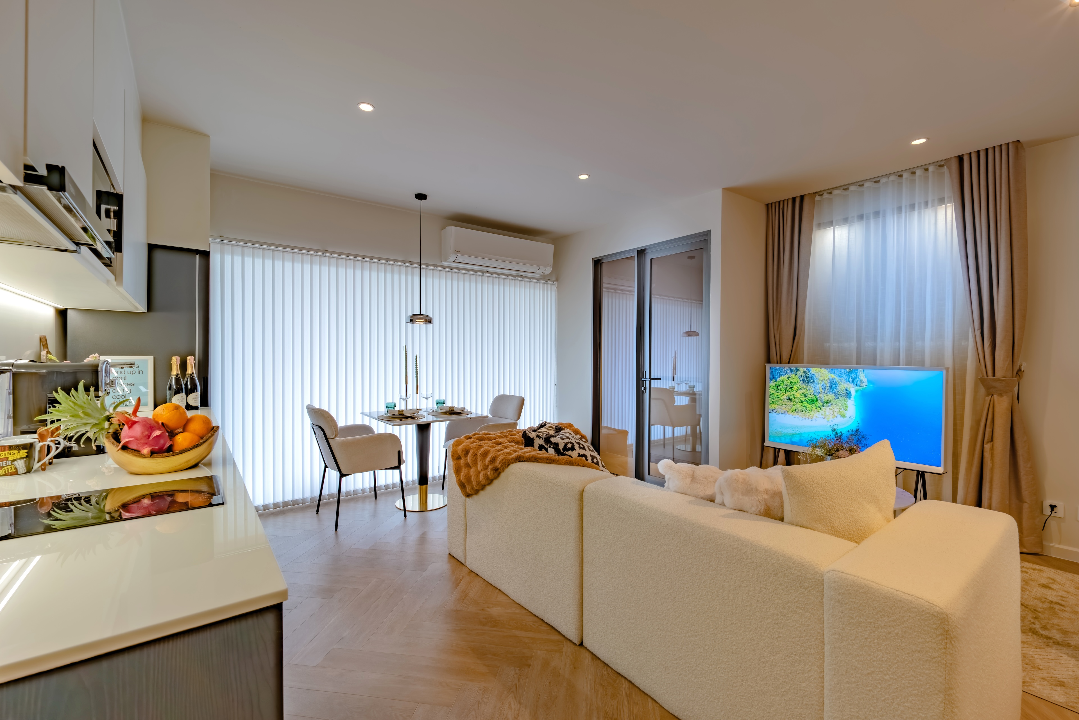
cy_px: 360
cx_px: 540
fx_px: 450
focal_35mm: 15
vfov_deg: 77.3
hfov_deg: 100.4
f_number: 9
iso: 100
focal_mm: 15
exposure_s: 1/10
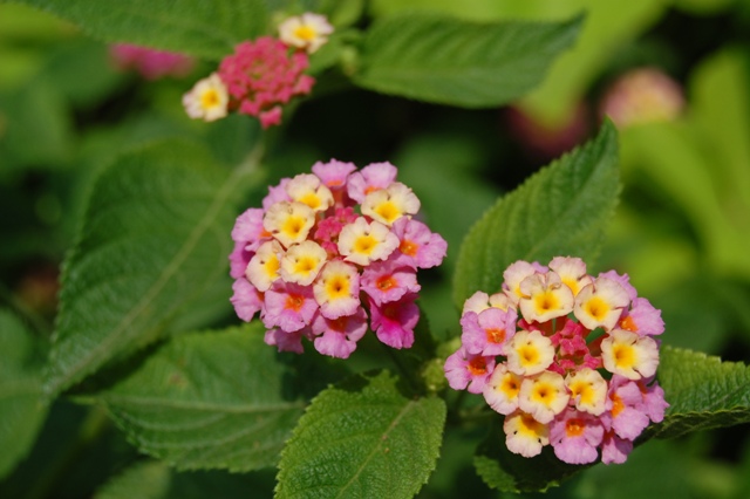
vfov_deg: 16.5
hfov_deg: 24.6
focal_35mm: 82
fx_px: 1718
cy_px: 250
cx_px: 375
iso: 200
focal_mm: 55
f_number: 8
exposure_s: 1/640
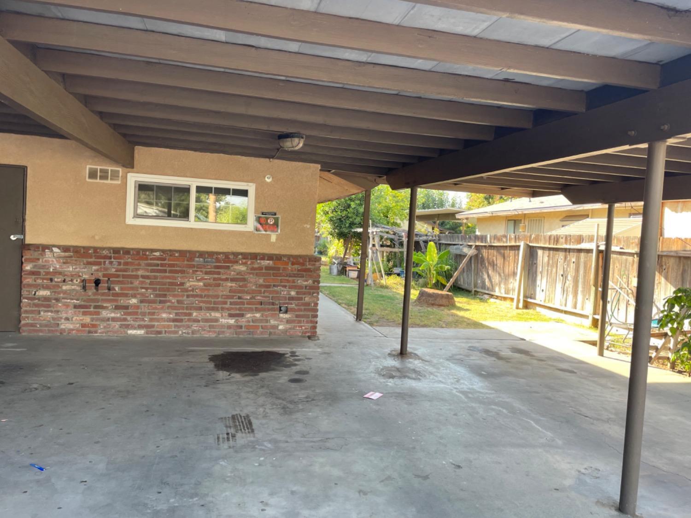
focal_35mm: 26
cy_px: 259
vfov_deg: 53.1
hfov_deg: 67.3
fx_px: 519
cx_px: 346
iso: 32
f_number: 1.6
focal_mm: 4.2
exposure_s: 1/133
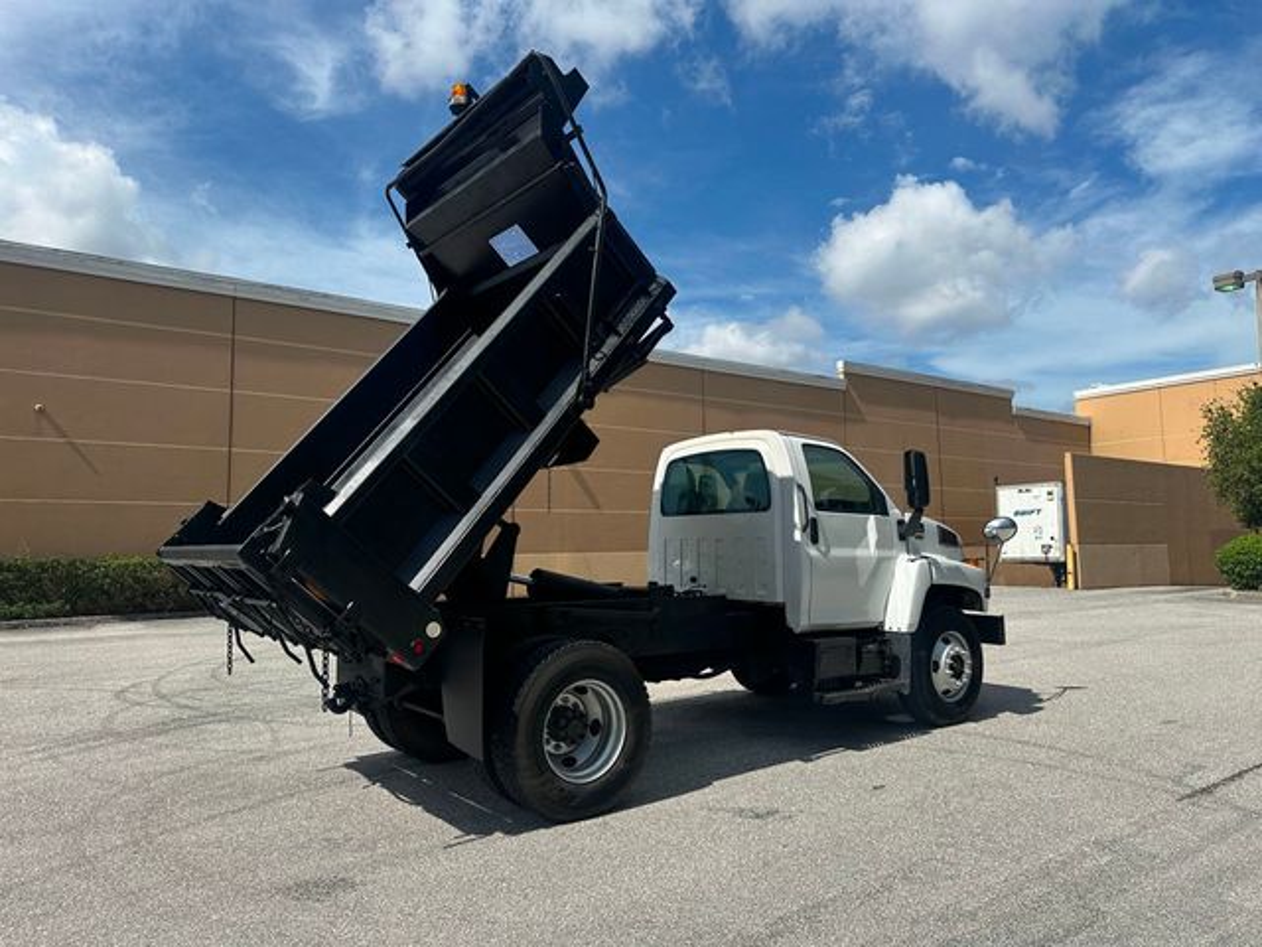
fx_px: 875
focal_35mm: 24
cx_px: 631
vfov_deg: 56.8
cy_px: 474
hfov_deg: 71.6
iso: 80
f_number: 1.78
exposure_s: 1/5848
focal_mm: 6.86
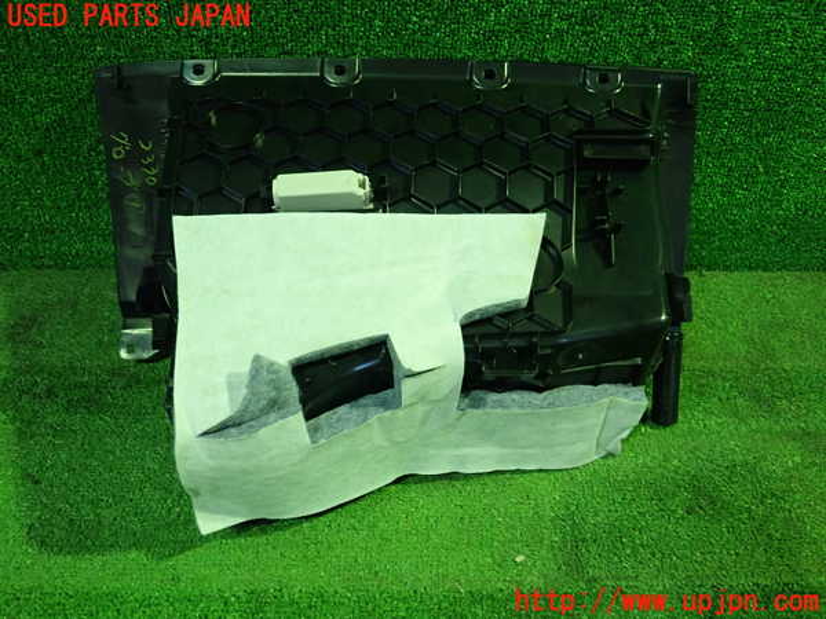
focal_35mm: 30
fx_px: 716
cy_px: 310
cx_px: 413
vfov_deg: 46.8
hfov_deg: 60.0
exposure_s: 1/50
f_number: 2.3
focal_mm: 5.5
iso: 800
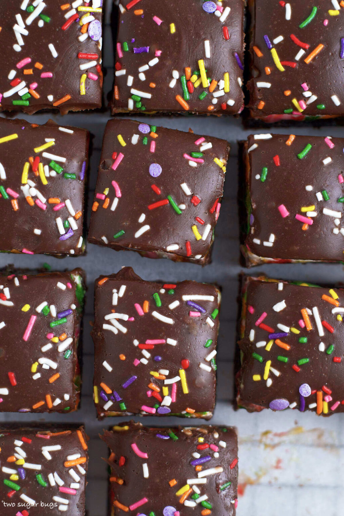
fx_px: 1075
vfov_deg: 27.0
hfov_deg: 18.2
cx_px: 172
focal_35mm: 75
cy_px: 258
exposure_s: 1/125
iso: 100
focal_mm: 50
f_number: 2.8
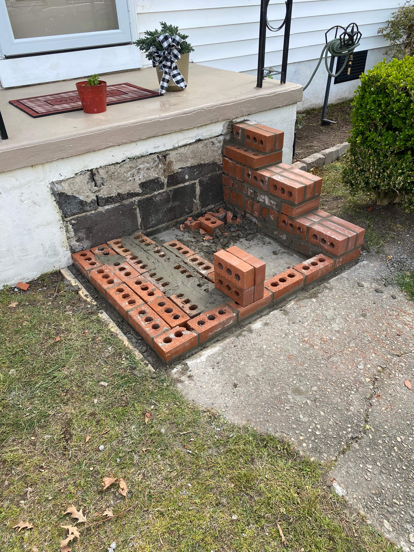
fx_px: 415
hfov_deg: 53.1
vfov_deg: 67.3
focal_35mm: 26
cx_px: 207
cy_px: 276
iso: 32
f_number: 1.8
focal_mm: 4.25
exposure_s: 1/890
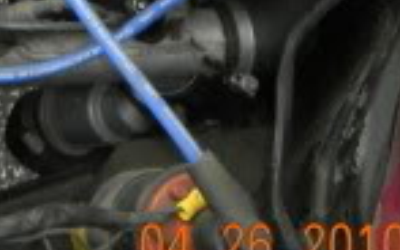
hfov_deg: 15.0
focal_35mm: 129
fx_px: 1407
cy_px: -272
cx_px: -196
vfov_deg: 9.4
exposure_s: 1/63.4
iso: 91
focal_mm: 5
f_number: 3.9
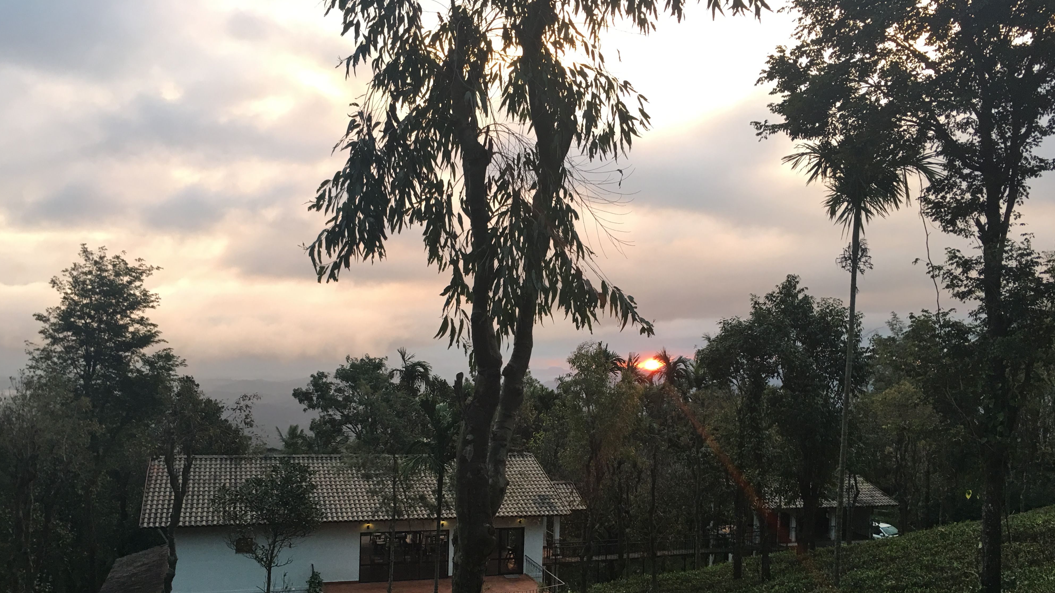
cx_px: 526
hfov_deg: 61.0
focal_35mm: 32
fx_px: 895
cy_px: 392
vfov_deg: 36.3
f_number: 2.2
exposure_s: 1/33
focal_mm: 4.15
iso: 40
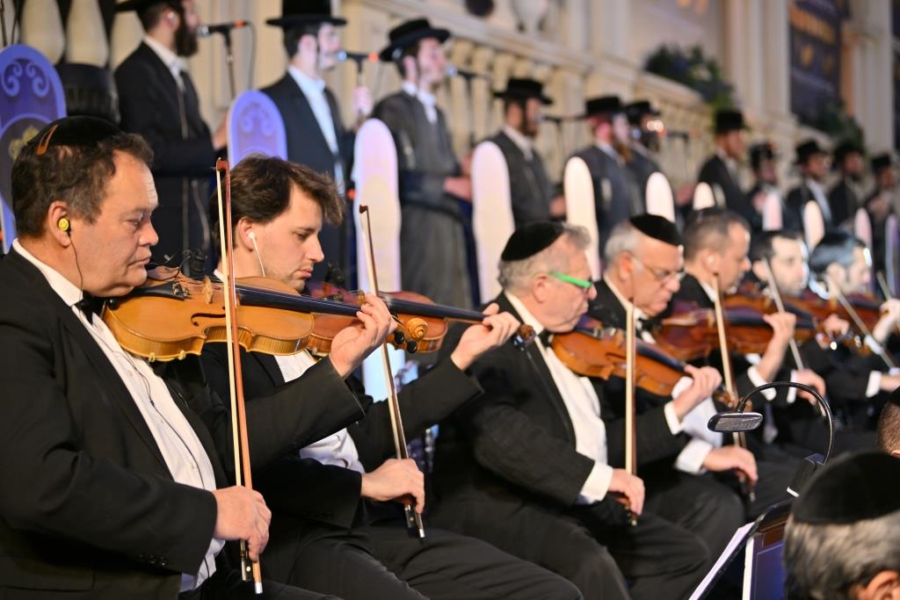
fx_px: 1750
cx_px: 450
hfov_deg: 28.8
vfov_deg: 19.5
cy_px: 300
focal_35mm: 70
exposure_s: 1/200
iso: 200
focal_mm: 70
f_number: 2.8
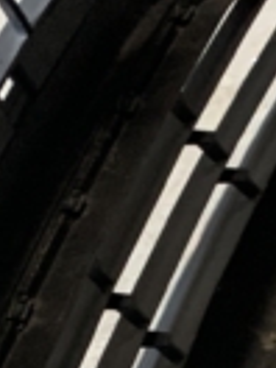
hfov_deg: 9.4
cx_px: 270
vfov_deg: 11.6
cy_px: 661
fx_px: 1669
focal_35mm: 157
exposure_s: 1/40
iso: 400
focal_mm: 4.25
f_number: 1.8
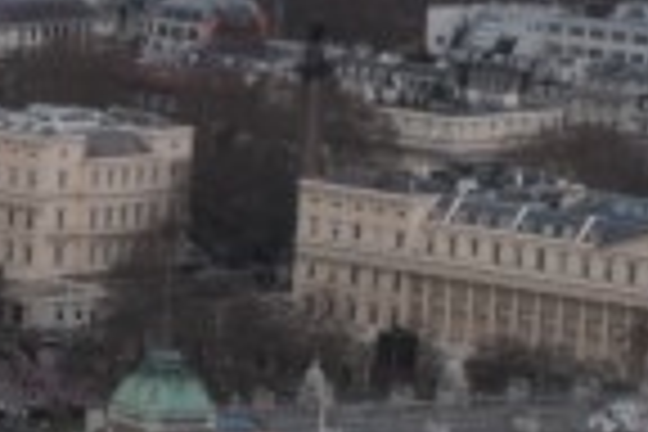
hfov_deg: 6.0
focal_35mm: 320
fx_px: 5760
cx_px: -1296
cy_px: -90
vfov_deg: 4.3
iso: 400
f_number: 8
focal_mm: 30
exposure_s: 1/250
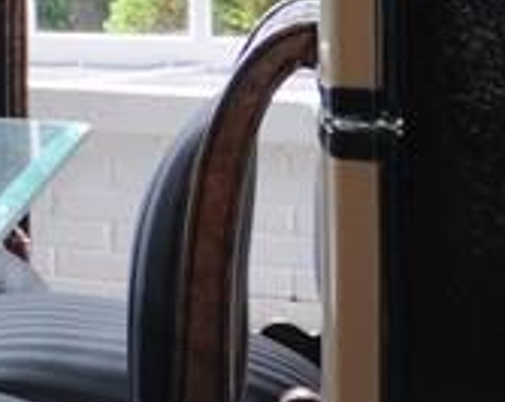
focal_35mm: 110
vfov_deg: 13.5
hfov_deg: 10.9
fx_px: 1641
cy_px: -106
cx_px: -1034
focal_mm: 12
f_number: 11
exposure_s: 1/20
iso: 250
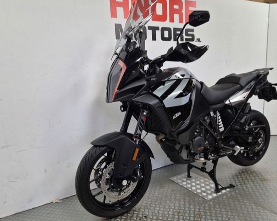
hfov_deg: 66.0
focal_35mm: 26
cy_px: 113
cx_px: 129
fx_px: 213
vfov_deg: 54.9
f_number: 1.8
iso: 250
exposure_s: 1/100
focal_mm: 5.4
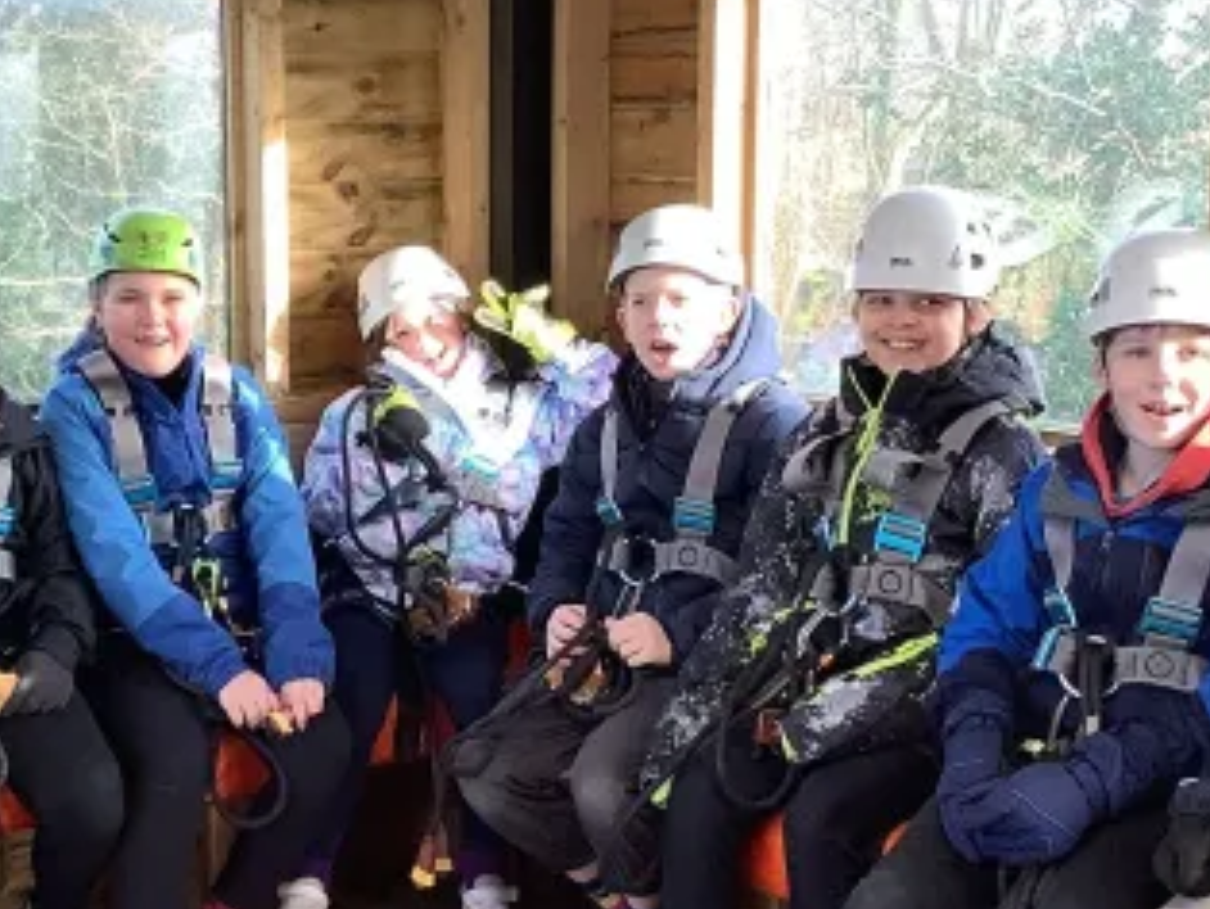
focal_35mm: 71
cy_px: 524
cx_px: 289
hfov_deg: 27.0
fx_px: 2484
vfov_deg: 20.7
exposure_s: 1/100
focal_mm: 3.3
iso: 80
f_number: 2.4
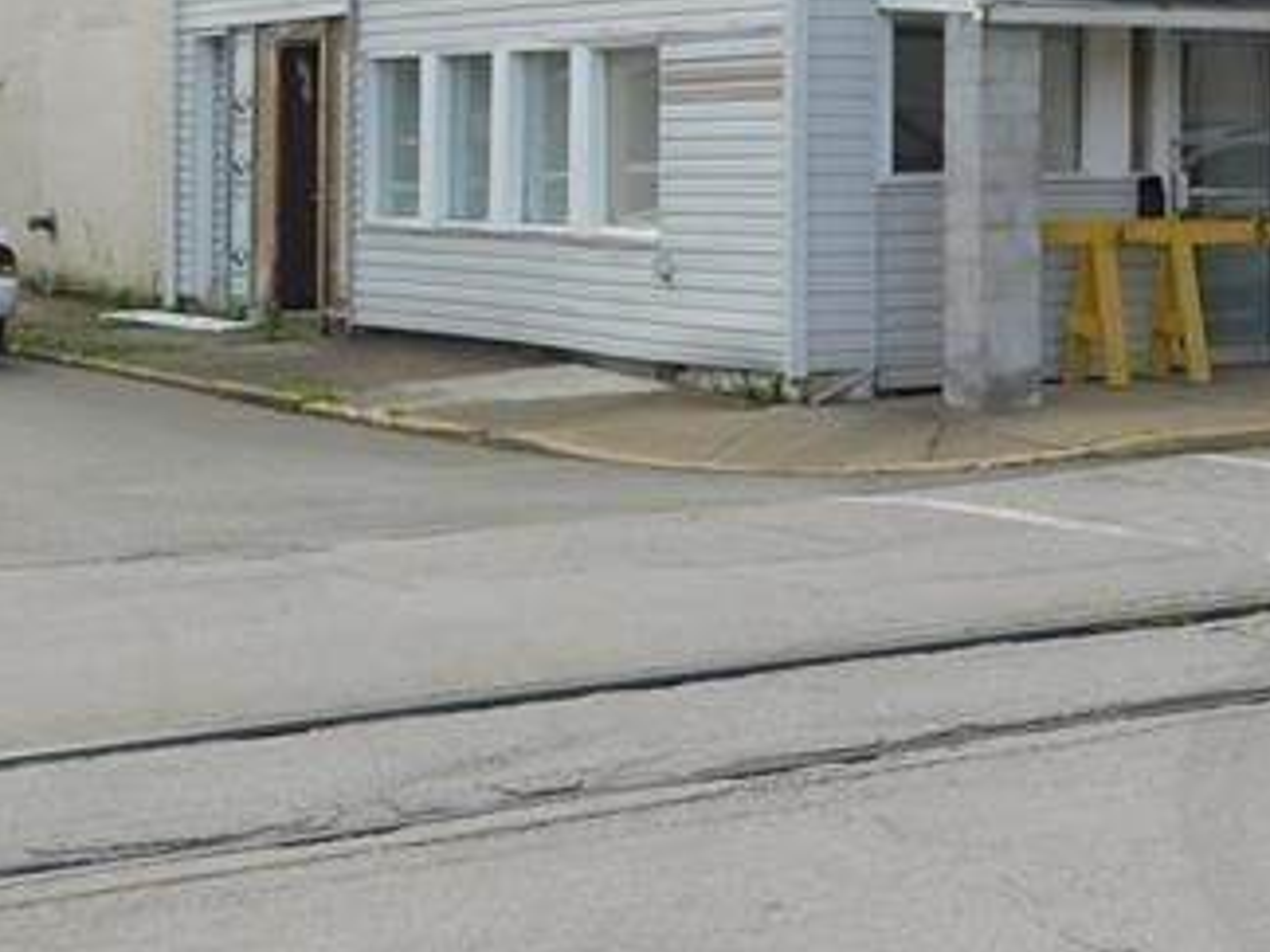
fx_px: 3265
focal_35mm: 89
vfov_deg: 16.4
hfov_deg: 21.0
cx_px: 1372
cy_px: 129
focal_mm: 6.3
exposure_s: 1/400
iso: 125
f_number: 3.5
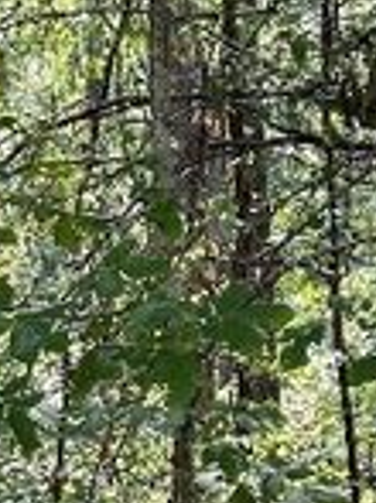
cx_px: -17
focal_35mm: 118
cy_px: 850
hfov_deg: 12.4
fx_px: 1711
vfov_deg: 14.9
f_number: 1.5
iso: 80
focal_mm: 5.7
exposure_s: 1/121
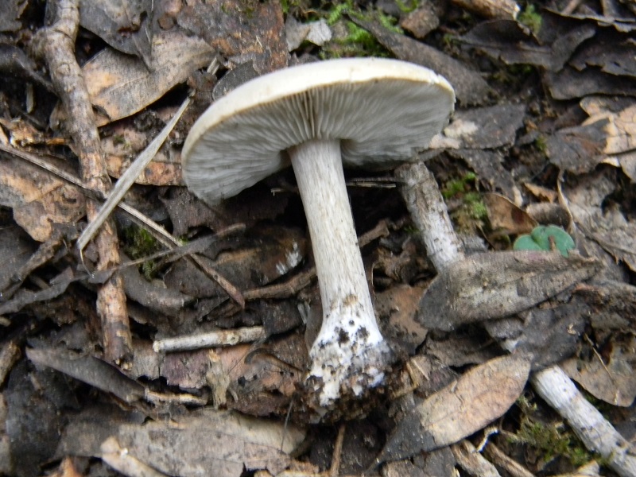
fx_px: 1525
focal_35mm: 83
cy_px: 238
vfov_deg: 17.8
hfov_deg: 23.6
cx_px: 318
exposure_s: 1/8.2
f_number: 4.5
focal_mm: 15.1
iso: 400
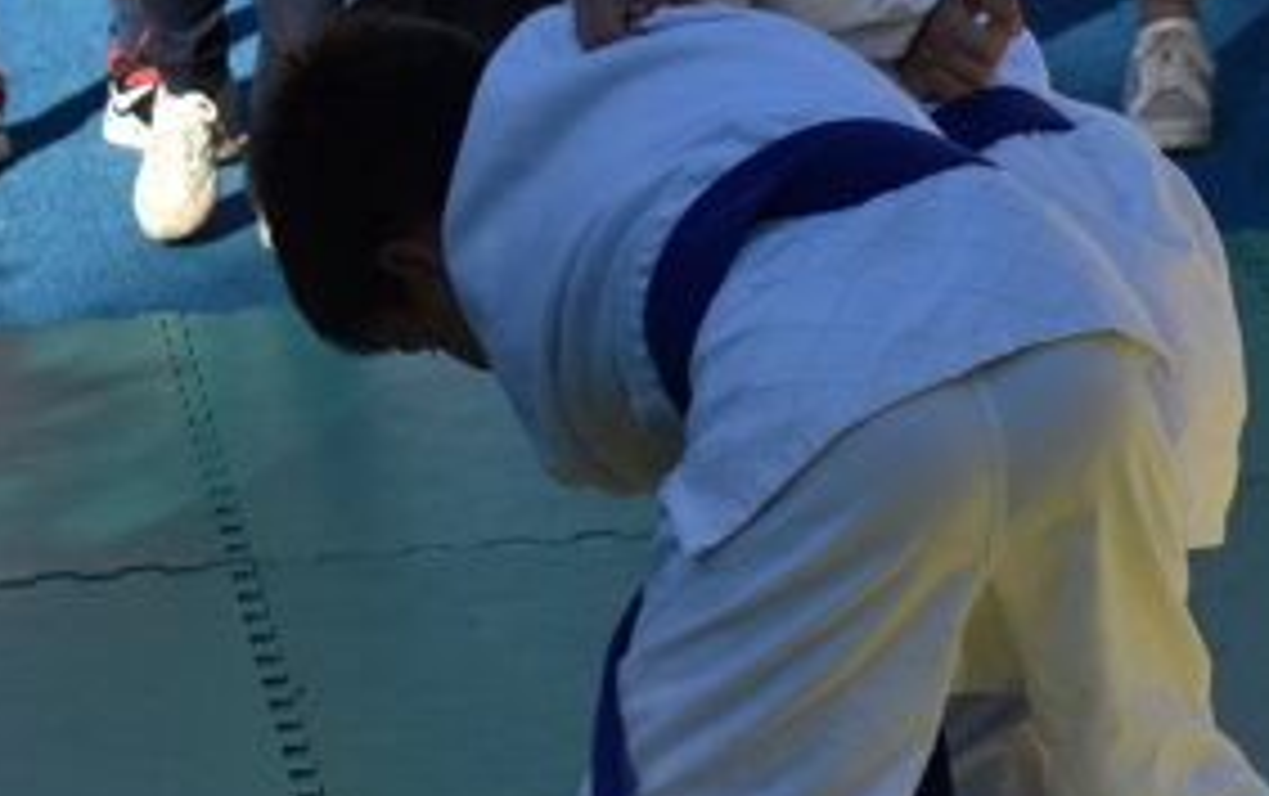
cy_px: 780
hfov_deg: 9.2
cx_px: 963
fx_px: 7873
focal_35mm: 227
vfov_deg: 5.8
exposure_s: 1/1000
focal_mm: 55
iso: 320
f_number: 5.6
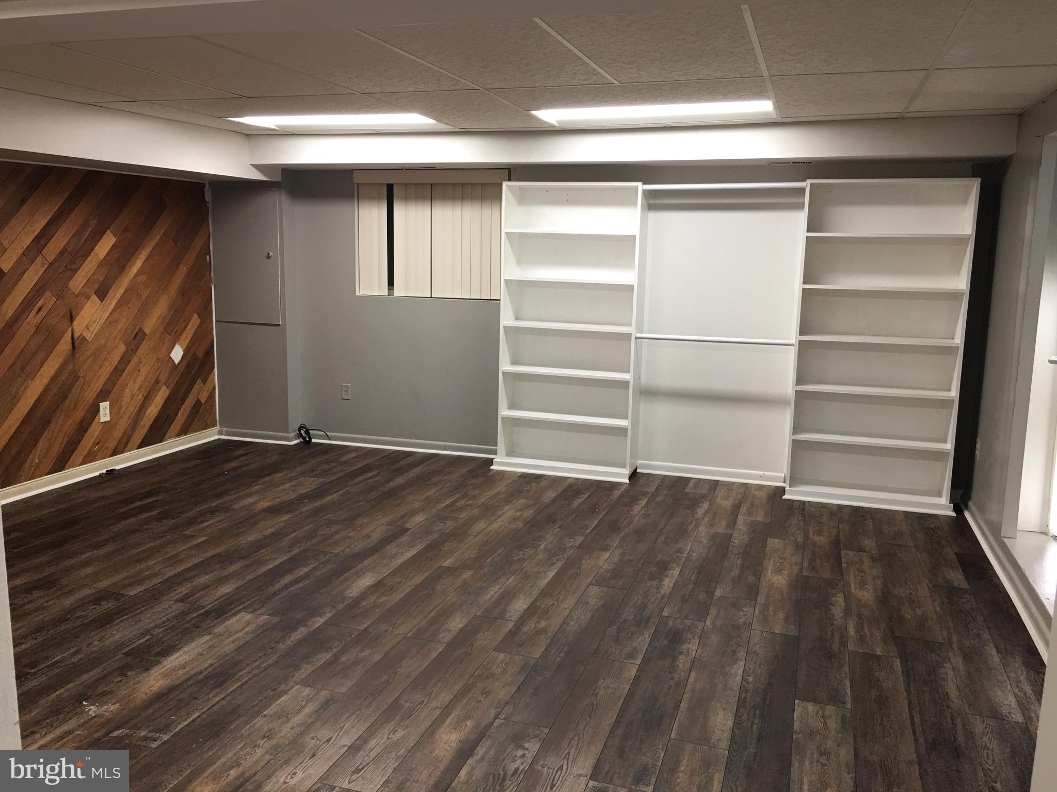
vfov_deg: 48.2
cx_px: 528
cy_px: 396
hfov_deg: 61.7
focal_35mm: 29
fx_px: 886
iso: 32
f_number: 2.2
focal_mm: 4.15
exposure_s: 1/30
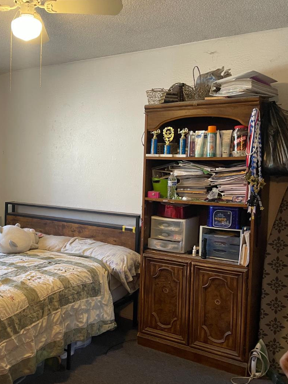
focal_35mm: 36
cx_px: 31
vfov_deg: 51.4
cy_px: 188
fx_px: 400
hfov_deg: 37.2
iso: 125
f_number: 1.6
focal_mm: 5.1
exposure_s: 1/60
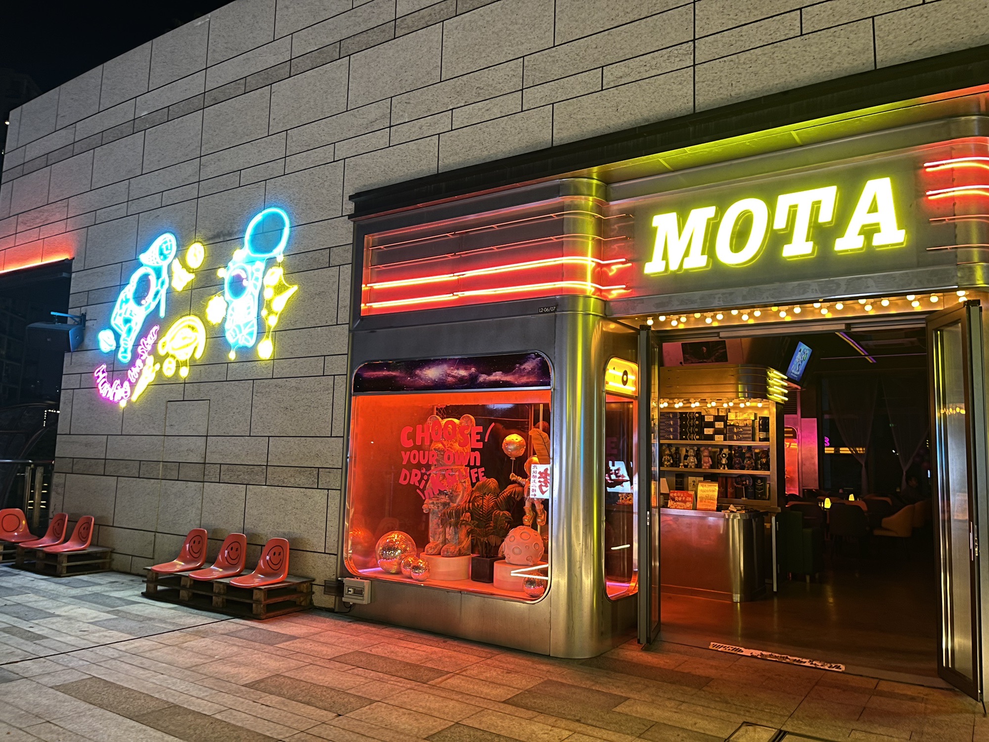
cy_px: 371
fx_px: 743
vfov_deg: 53.1
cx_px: 494
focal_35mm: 26
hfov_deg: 67.3
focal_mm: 5.1
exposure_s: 1/50
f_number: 1.6
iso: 160
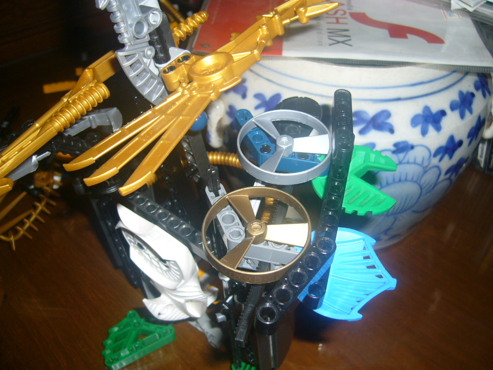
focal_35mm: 38
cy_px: 176
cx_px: 261
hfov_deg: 49.0
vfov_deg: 37.7
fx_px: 541
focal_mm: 5.8
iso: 100
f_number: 2.8
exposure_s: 1/60
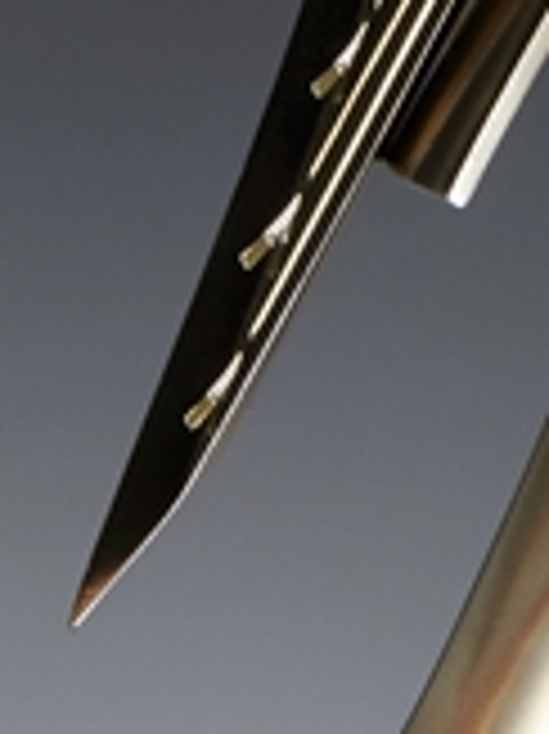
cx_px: 864
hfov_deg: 2.1
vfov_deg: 2.9
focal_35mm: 690
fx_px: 14610
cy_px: -549
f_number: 22
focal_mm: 65
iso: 160
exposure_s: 1/3
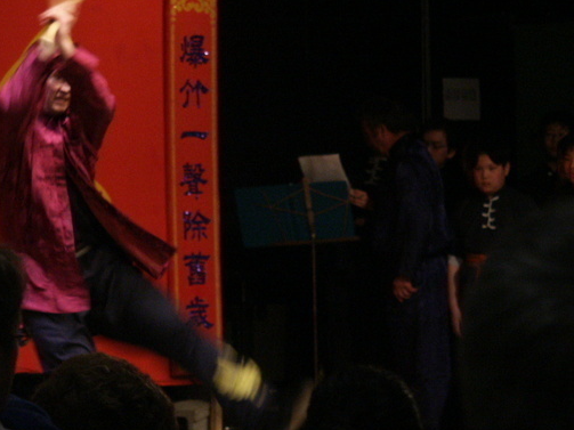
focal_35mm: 280
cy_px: 165
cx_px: 264
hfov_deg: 7.1
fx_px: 4642
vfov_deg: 5.3
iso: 200
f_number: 3.5
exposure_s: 1/45
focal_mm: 44.45
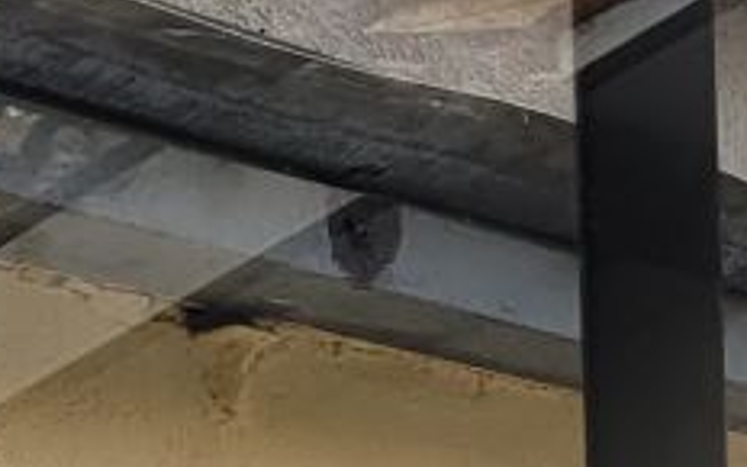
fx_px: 4866
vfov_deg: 5.3
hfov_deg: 8.6
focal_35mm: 239
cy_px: 1121
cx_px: 1101
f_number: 1.8
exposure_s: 1/124
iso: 40
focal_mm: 5.4
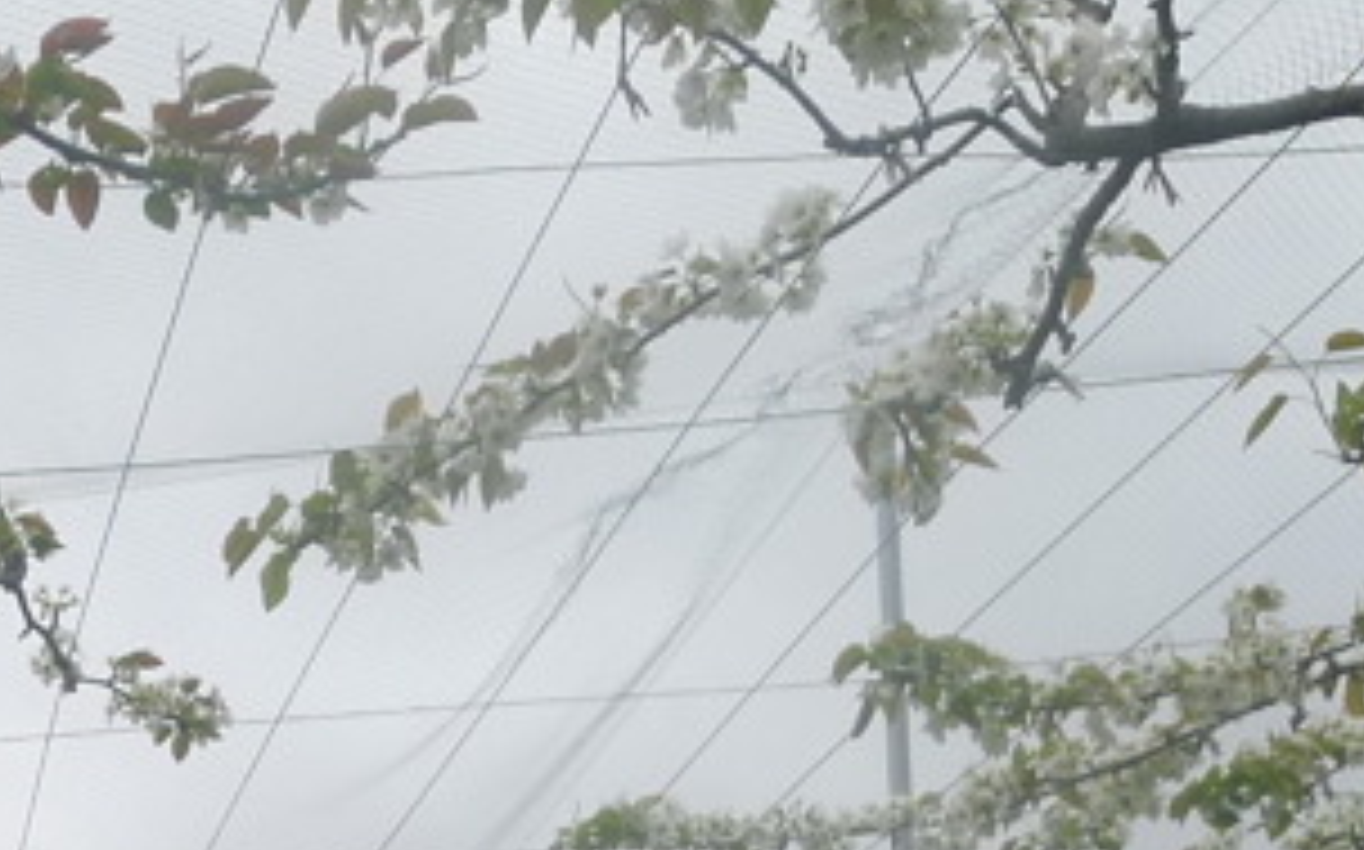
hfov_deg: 22.6
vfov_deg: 13.6
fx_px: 3195
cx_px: -171
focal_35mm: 86
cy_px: 1520
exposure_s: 1/125
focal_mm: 5.1
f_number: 2
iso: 80
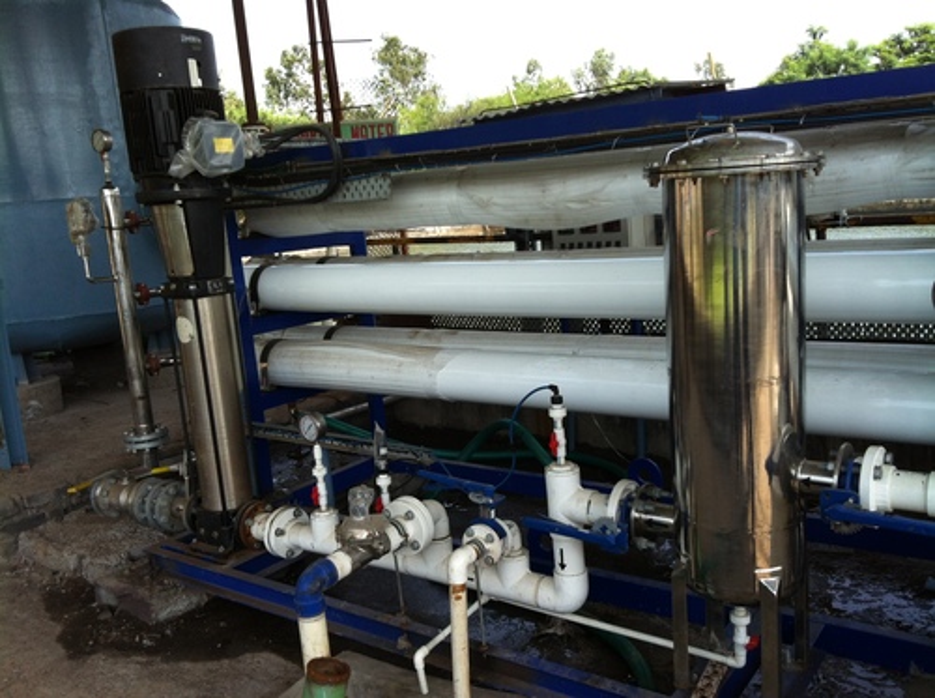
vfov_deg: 40.6
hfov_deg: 52.7
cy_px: 349
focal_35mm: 35
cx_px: 468
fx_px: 944
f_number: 2.8
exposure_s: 1/368
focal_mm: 3.85
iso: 80
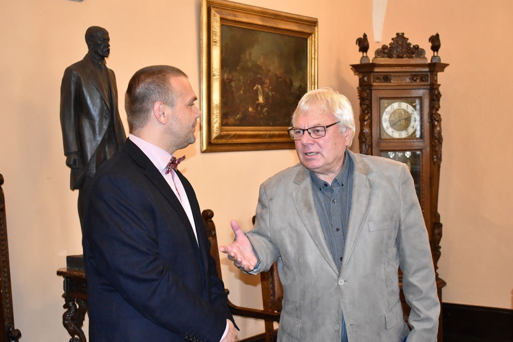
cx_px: 256
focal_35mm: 52
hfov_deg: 37.8
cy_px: 171
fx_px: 748
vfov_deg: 25.8
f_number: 4.5
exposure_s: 1/60
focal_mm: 35
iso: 2500
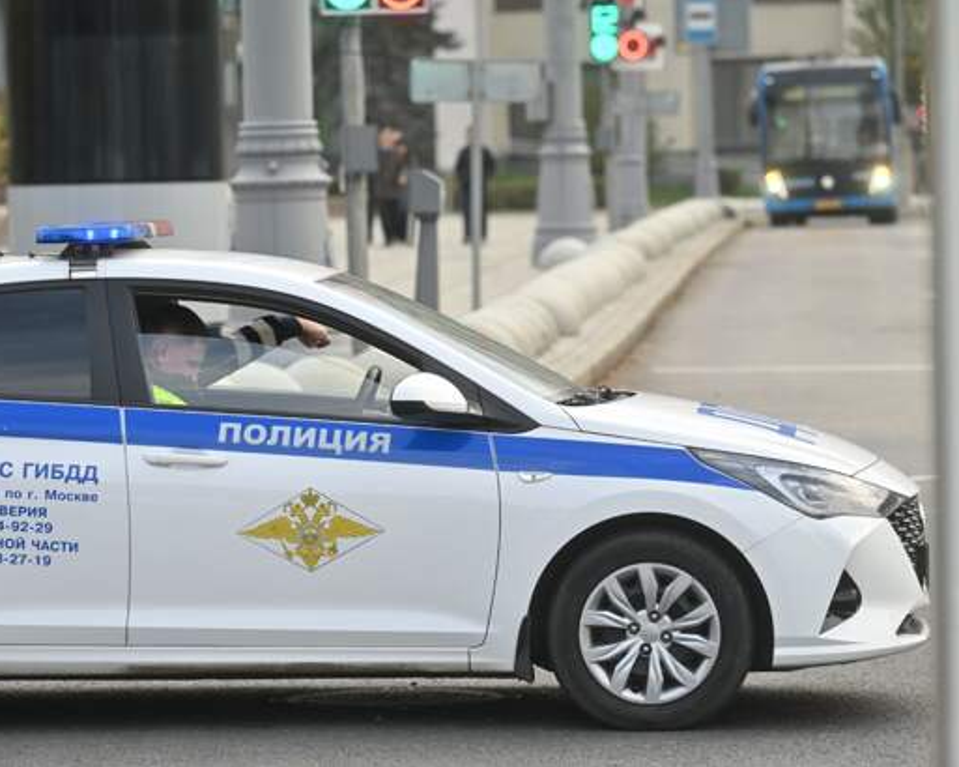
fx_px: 6440
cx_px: 389
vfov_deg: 6.8
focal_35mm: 227
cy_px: 383
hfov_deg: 8.5
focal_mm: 200
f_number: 5.6
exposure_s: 1/320
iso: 250
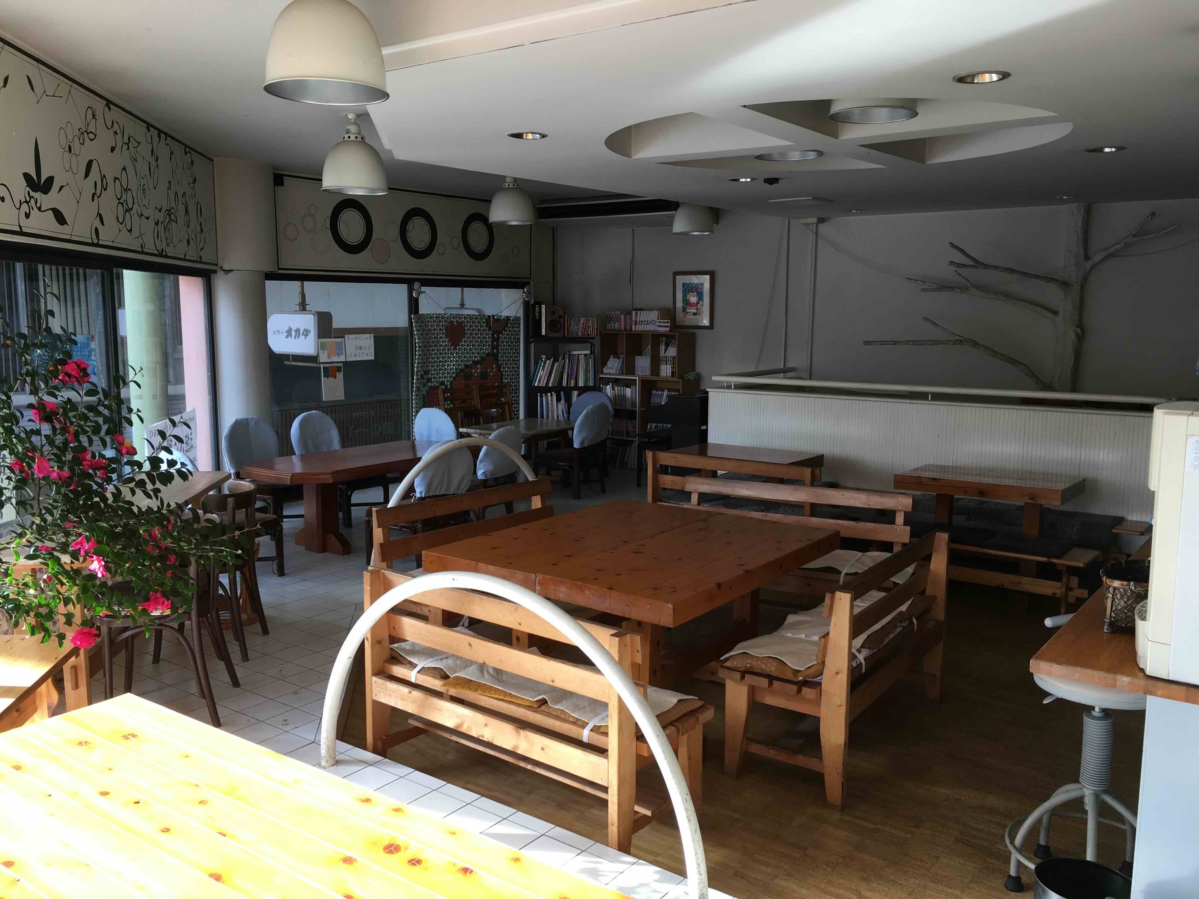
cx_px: 600
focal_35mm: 29
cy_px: 450
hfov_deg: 61.7
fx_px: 1004
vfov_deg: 48.2
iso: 25
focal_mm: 4.15
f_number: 2.2
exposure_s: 1/60
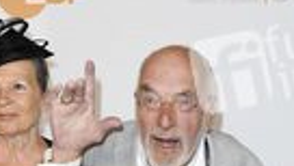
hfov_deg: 16.6
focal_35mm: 129
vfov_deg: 8.7
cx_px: 104
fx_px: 1007
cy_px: 386
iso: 800
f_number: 6.3
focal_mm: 42
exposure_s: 1/160
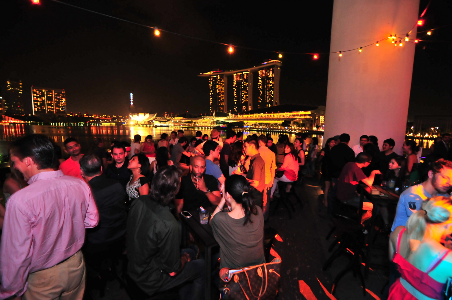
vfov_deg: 71.9
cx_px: 226
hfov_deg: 95.0
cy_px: 150
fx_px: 207
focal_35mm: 16
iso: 800
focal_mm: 11
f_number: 2.8
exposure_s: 1/8
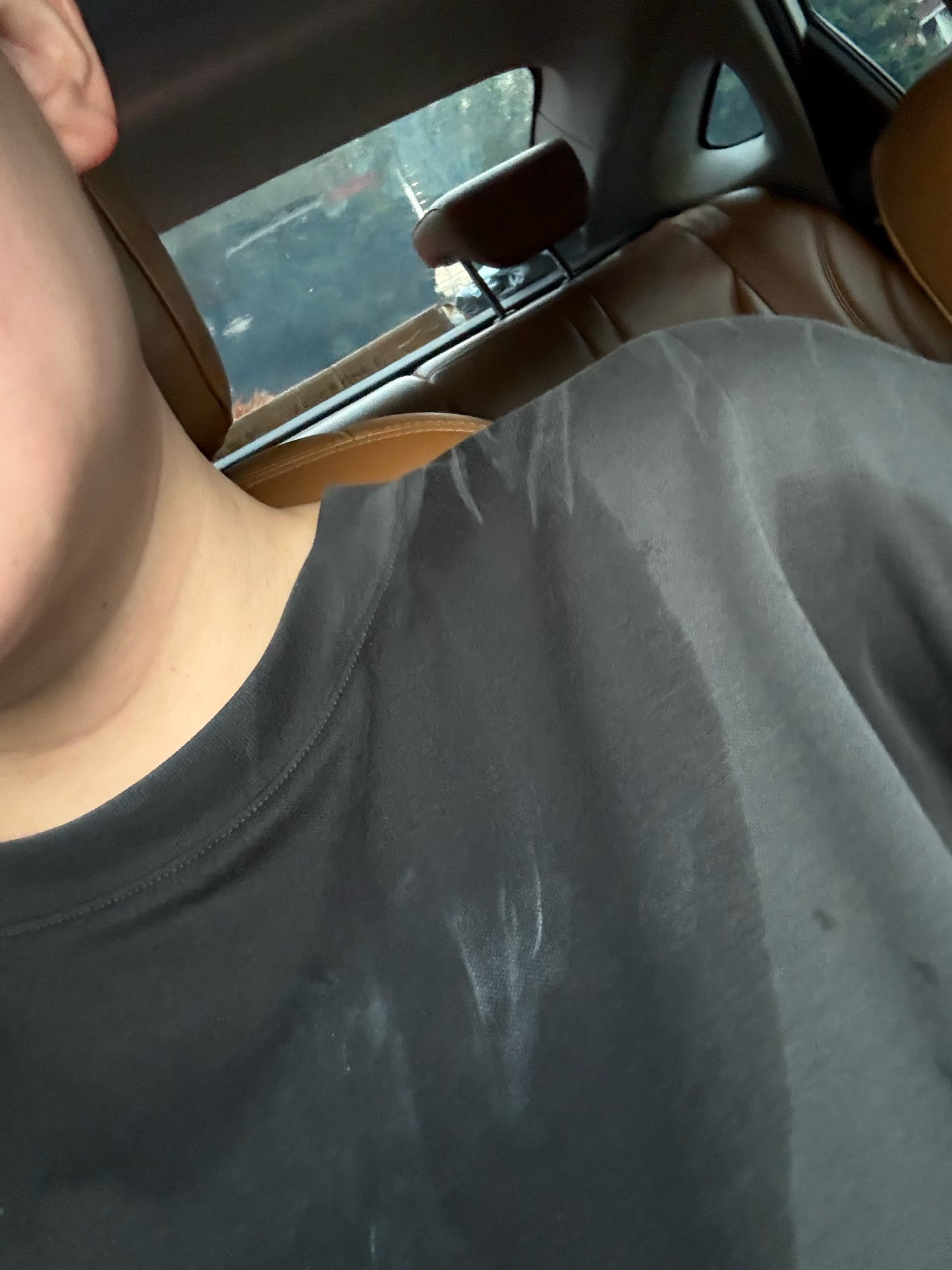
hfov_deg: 46.8
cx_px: 476
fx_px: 1100
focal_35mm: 30
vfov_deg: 60.0
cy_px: 635
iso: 500
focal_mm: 2.69
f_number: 1.9
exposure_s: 1/30
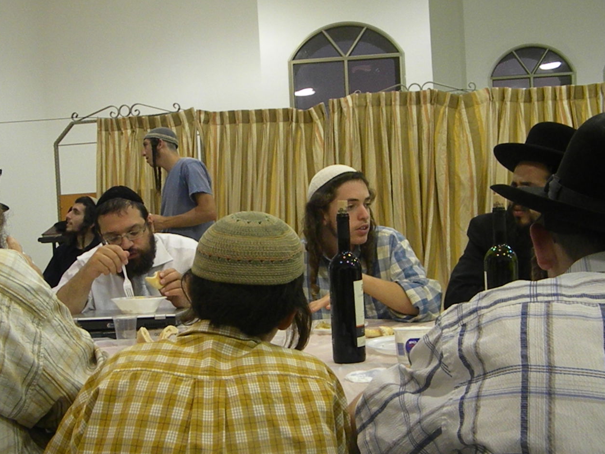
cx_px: 291
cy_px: 247
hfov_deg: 46.8
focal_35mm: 40
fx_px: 699
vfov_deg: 35.9
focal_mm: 6.4
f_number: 3.7
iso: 720
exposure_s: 1/133
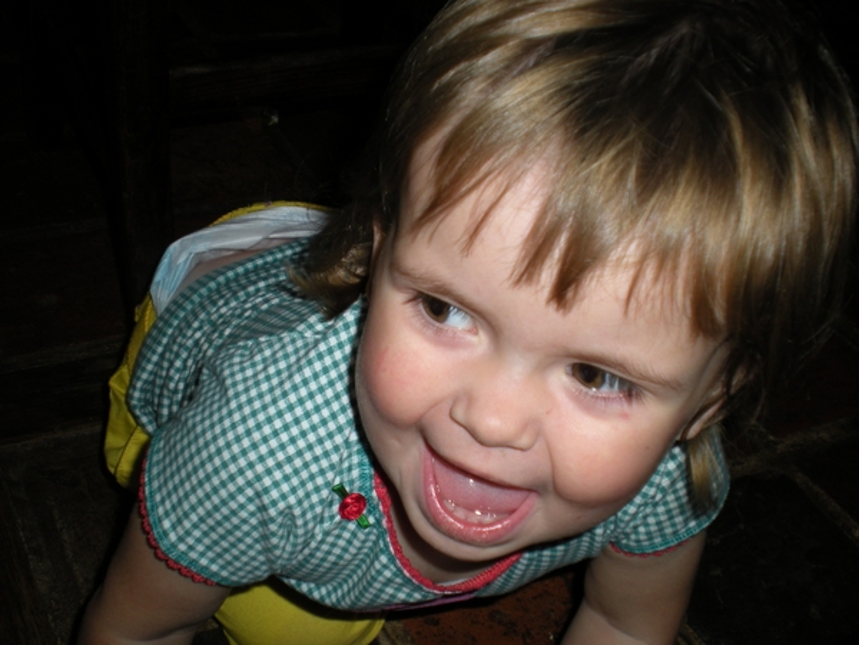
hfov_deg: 42.9
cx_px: 430
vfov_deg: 32.9
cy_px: 322
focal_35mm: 44
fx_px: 1092
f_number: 3.5
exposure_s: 1/60
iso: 64
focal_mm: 7.4
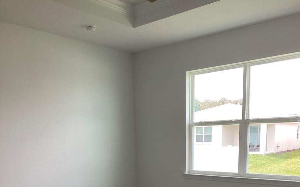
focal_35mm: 40
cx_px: 151
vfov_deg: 29.5
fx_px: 327
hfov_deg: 49.3
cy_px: 194
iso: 25
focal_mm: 3.99
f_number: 1.8
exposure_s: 1/120
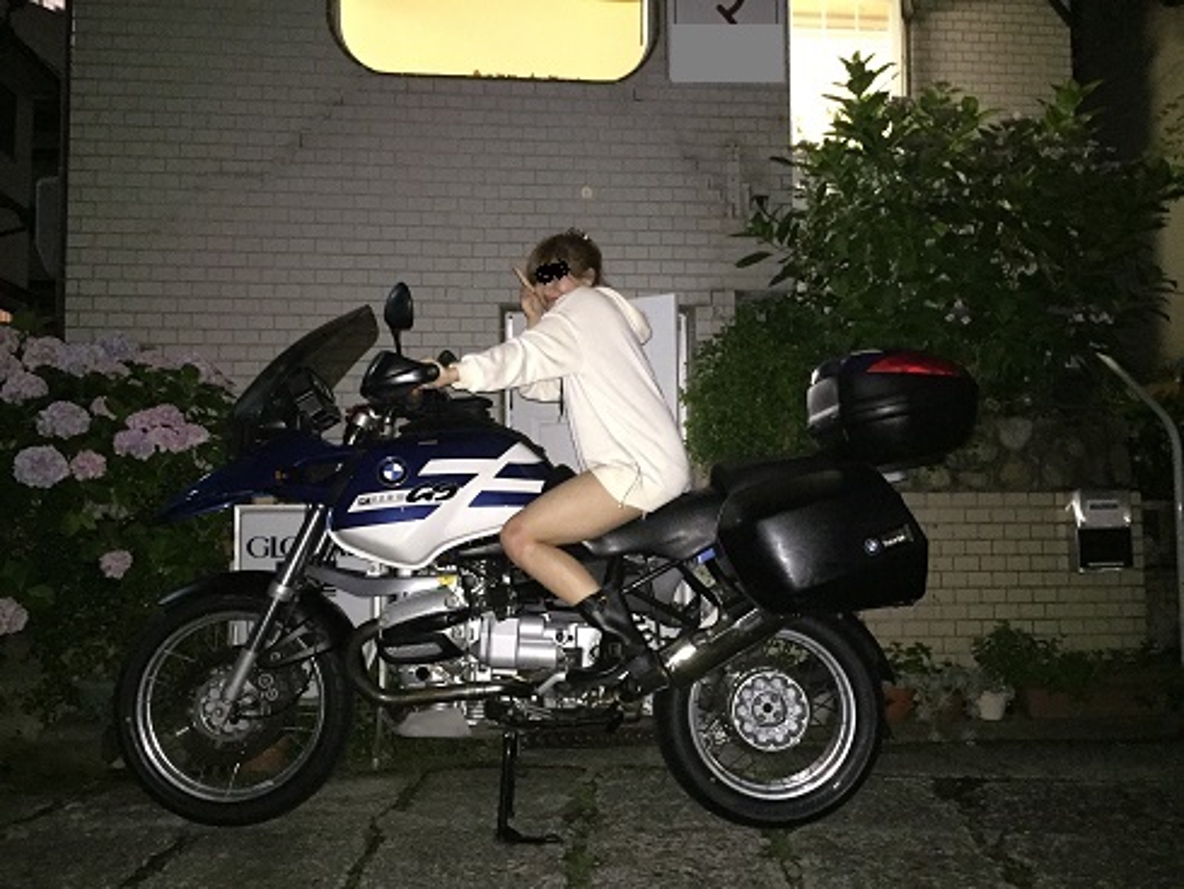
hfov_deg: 61.6
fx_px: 992
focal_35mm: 29
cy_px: 444
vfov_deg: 48.3
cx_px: 592
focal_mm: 4.15
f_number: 2.2
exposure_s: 1/16
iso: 1000
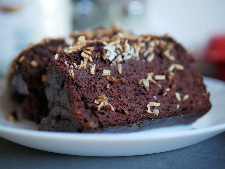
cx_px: 112
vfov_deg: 29.1
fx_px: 325
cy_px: 84
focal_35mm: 50
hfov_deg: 38.2
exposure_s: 1/100
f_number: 2
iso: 1250
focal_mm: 25
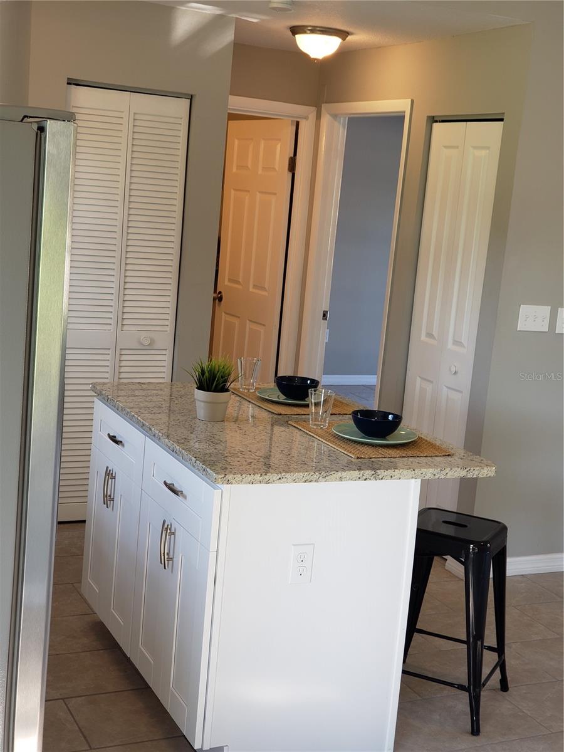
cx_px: 282
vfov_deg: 36.8
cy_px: 376
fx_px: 1130
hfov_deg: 28.0
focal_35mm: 52
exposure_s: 1/30
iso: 50
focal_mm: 6
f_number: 2.4
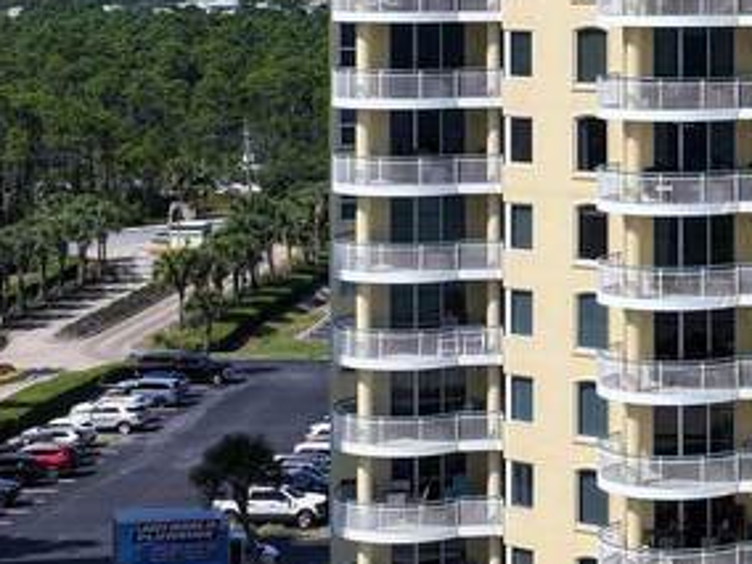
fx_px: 2346
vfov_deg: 13.5
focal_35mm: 108
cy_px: 9
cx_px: 821
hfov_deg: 17.6
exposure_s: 1/2000
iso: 100
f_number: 2.8
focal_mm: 12.29
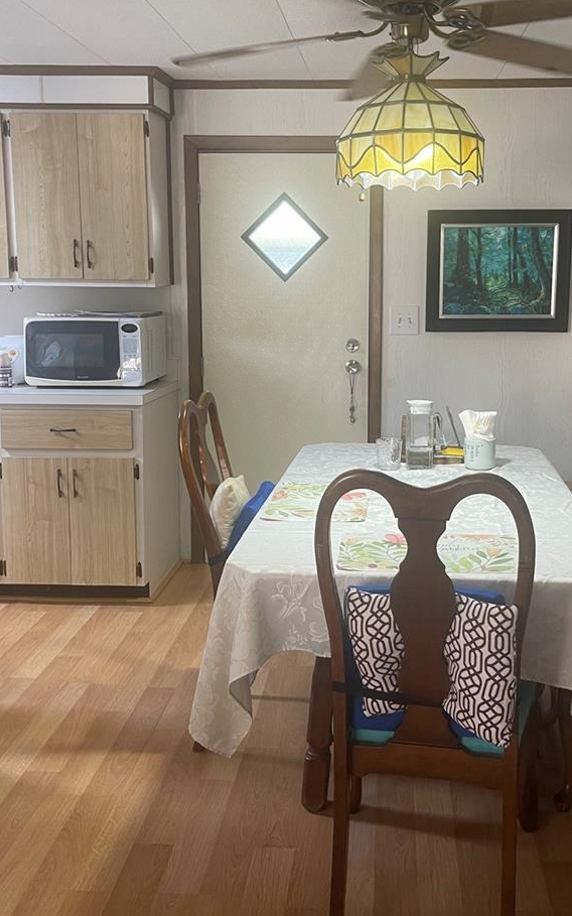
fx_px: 873
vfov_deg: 55.1
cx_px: 354
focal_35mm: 35
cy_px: 392
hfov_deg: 36.1
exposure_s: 1/60
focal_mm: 5.1
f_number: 1.6
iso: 100
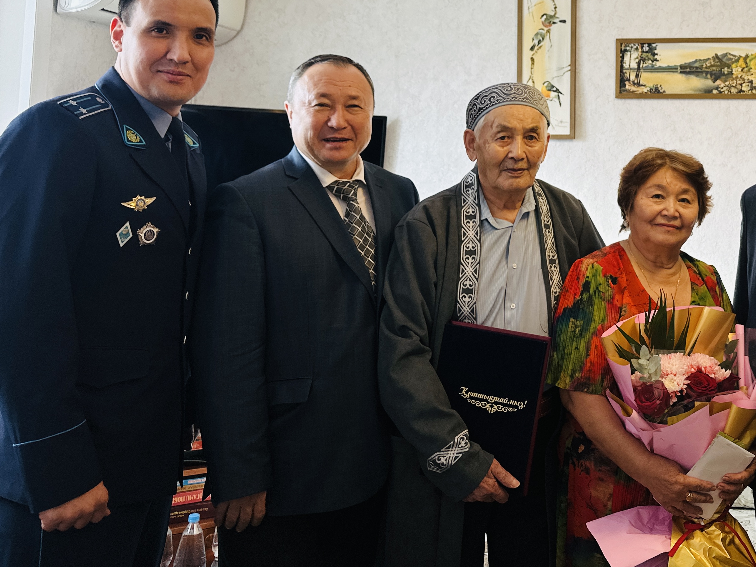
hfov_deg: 44.1
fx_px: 874
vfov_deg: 34.7
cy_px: 103
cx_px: 628
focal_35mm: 40
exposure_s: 1/100
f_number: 1.78
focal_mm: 6.86
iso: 64
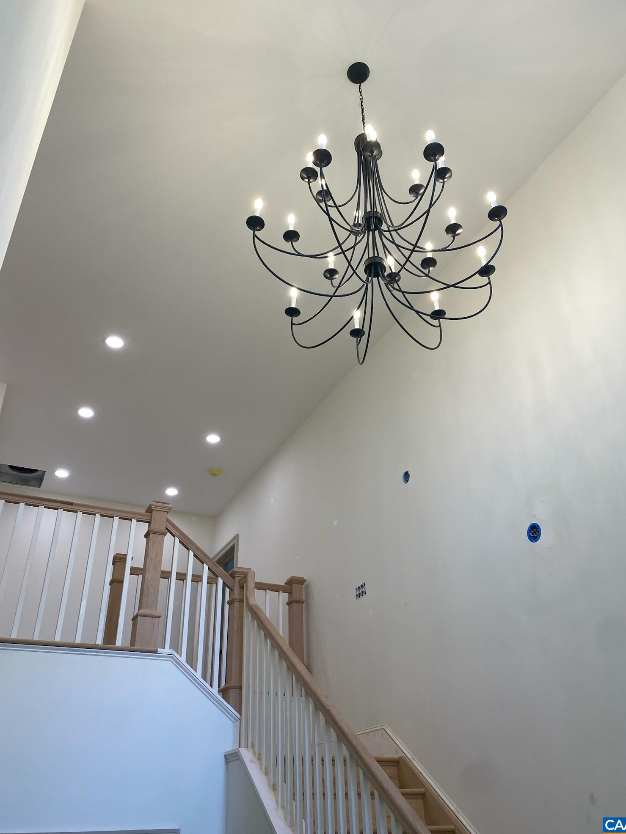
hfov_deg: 51.3
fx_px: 651
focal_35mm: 27
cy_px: 407
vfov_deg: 65.3
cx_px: 324
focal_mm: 4.25
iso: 40
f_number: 1.8
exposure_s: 1/120
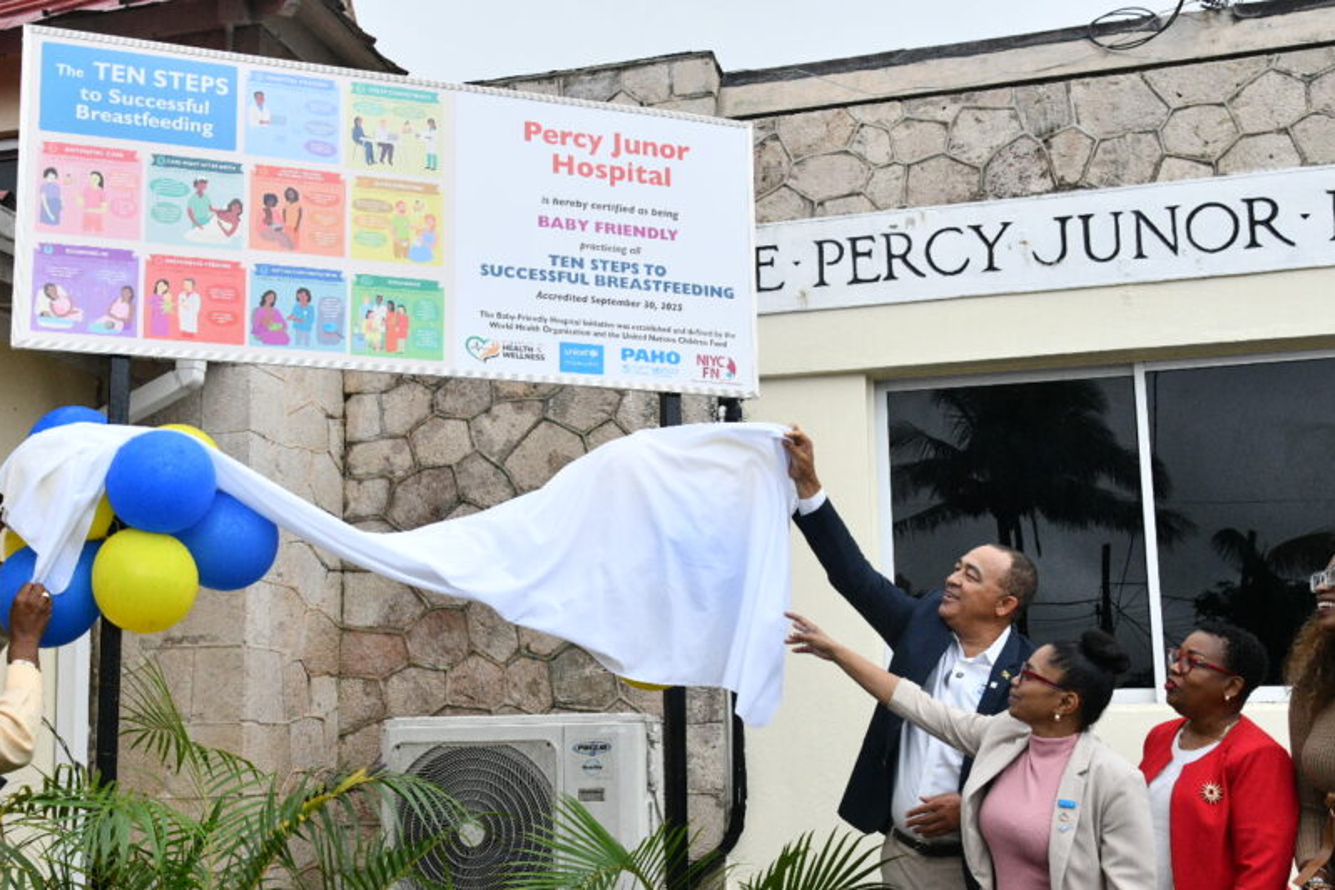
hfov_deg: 47.3
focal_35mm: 41
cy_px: 503
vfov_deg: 32.6
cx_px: 605
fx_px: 1521
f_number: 10
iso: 2000
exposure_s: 1/1000
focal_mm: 32
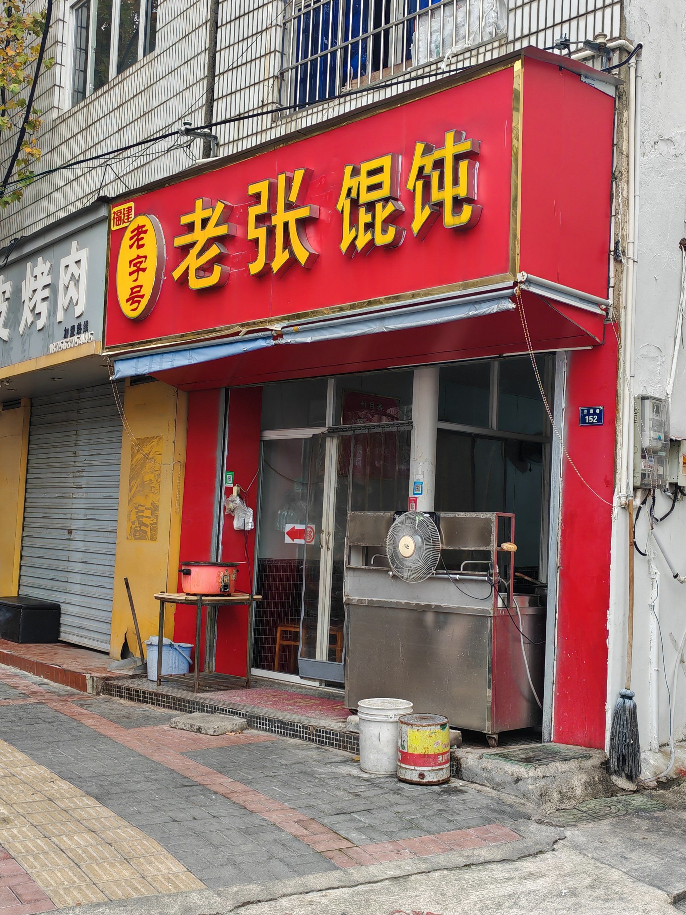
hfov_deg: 33.6
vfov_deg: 43.9
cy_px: 458
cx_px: 343
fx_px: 1136
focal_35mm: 43
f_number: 1.9
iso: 64
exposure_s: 1/152
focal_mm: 5.52
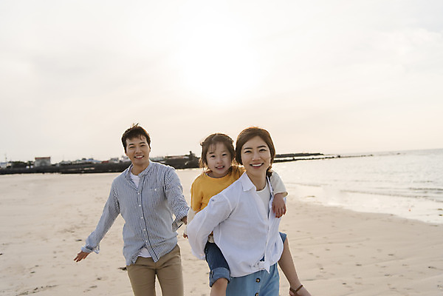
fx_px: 443
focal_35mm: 36
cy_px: 148
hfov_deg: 53.1
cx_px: 222
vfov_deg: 36.9
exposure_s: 1/1250
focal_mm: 36
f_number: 3.5
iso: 400
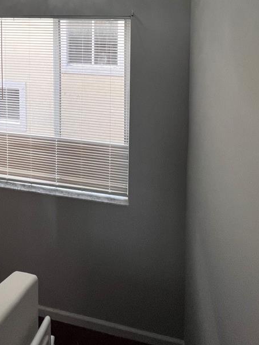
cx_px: 51
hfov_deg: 49.8
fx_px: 259
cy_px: 13
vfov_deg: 54.9
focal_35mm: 26
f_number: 1.8
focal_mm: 1.57
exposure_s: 1/120
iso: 64
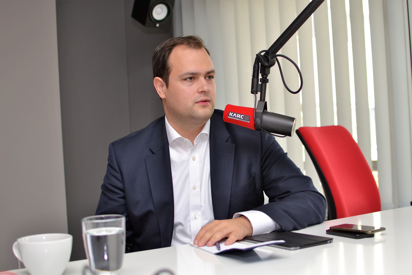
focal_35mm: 52
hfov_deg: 37.9
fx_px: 601
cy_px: 138
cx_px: 206
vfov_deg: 25.8
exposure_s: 1/200
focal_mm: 35
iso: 100
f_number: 2.8
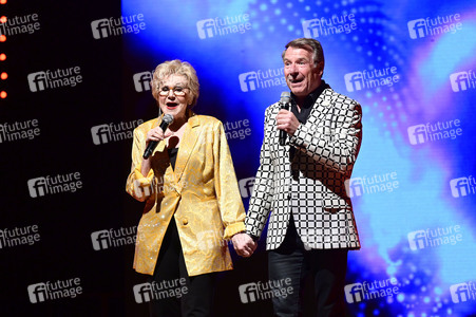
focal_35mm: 200
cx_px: 238
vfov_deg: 6.9
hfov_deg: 10.3
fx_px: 2642
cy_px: 158
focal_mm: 200
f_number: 2.8
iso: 2000
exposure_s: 1/250
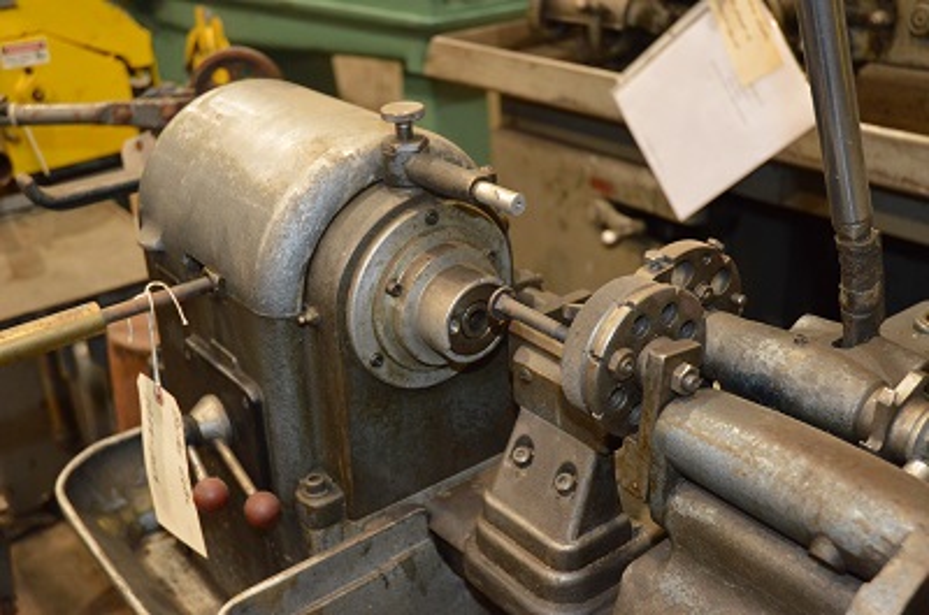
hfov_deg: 45.0
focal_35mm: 44
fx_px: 1120
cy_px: 308
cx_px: 464
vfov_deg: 30.7
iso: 2000
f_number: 3.8
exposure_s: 1/60
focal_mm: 29
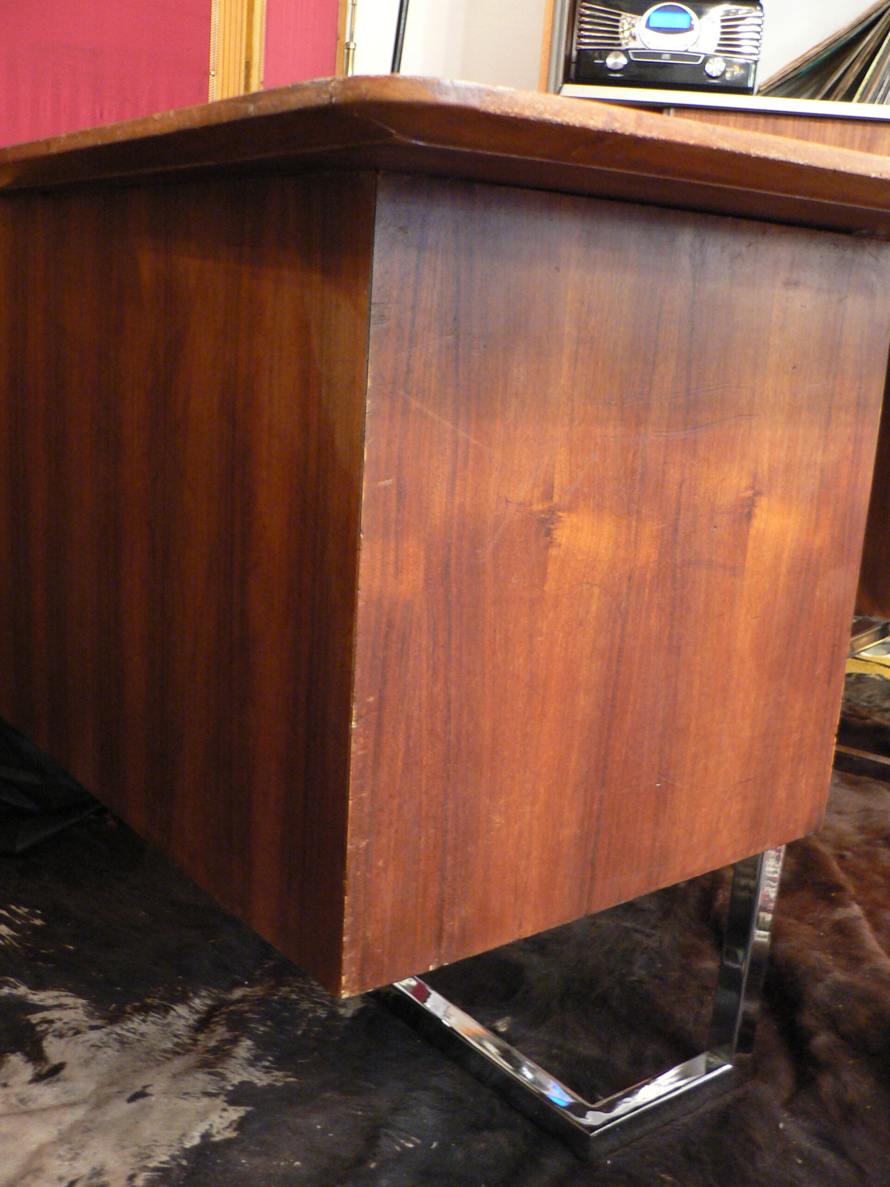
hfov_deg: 39.7
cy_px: 594
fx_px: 1234
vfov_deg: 51.4
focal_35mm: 36
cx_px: 445
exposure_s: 1/4
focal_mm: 6
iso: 200
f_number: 2.8
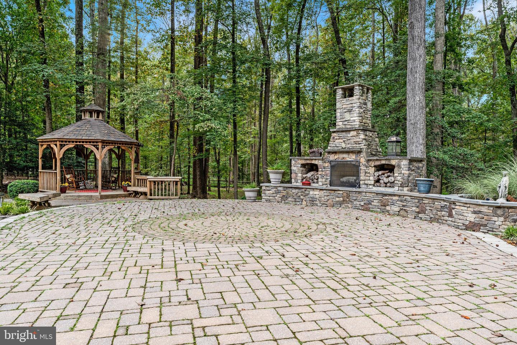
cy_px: 172
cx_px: 258
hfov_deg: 73.7
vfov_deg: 53.1
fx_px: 345
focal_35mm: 24
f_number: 8
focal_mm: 24
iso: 160
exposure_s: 1/30
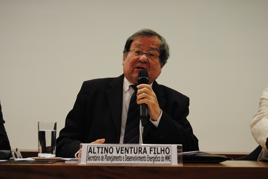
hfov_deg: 26.0
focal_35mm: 78
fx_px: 581
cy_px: 90
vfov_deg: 17.5
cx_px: 134
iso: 400
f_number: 5.6
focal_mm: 52
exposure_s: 1/30
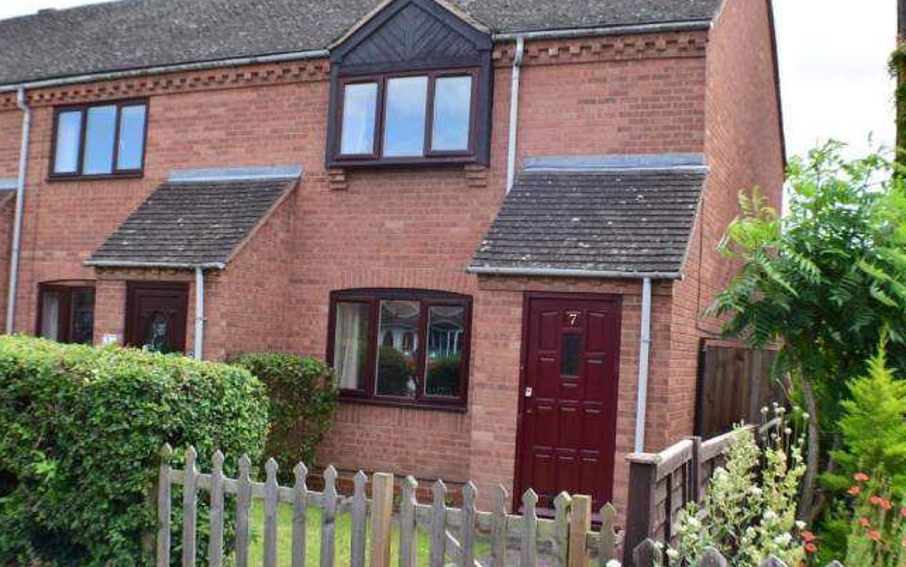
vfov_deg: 24.4
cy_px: 300
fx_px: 1309
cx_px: 454
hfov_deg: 38.2
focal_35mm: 53
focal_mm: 34
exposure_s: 1/400
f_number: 11
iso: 400
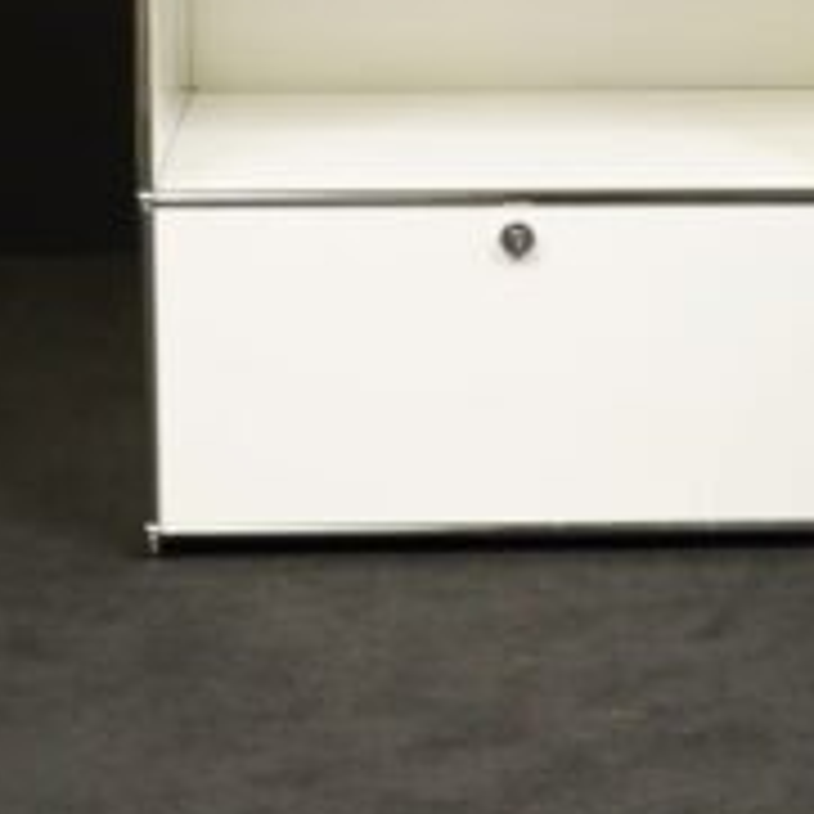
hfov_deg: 11.7
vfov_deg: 11.6
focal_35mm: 149
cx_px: 522
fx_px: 3964
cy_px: 49
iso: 3200
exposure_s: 1/100
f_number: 7.1
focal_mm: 53
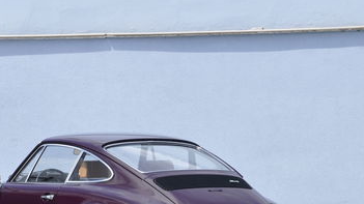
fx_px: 2818
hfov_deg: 7.4
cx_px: 75
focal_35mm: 292
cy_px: 236
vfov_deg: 4.1
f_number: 7.1
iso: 200
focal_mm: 85
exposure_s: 1/200
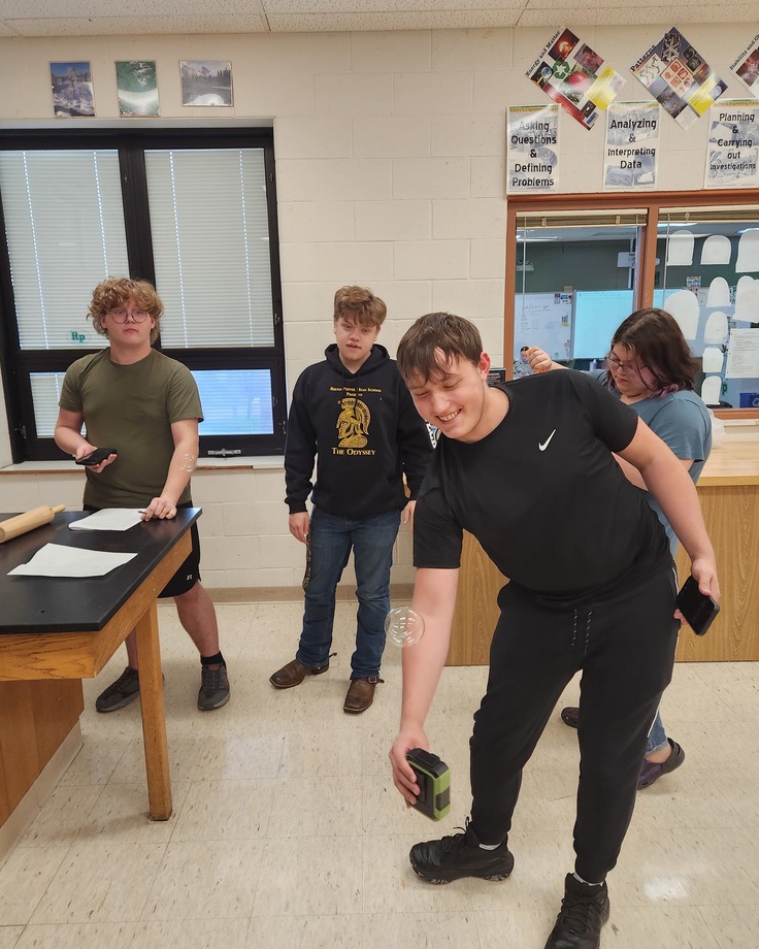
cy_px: 473
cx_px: 377
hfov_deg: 56.8
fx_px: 702
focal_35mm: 25
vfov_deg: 68.1
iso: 320
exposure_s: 1/120
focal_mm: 5.4
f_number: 1.8
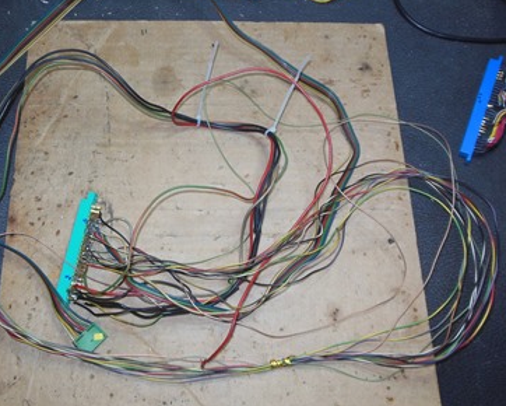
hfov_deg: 51.1
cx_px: 194
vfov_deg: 42.2
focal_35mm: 35
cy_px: 174
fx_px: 524
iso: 125
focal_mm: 5.2
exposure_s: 1/30
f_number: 3.3
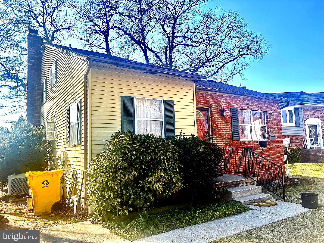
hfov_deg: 67.3
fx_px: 243
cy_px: 122
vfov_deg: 53.1
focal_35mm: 26
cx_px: 162
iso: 50
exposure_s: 1/1393
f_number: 1.6
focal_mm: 5.96
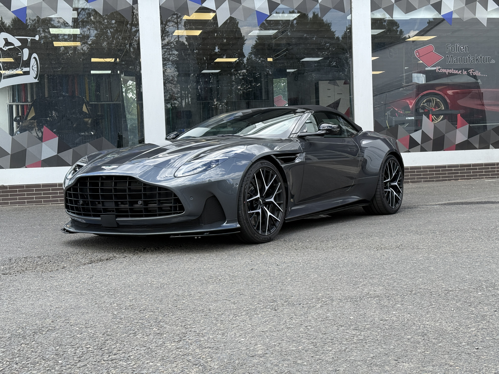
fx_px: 692
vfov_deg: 30.3
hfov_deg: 39.7
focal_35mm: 48
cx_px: 250
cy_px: 187
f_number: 1.78
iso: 100
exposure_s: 1/1285
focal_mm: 6.76
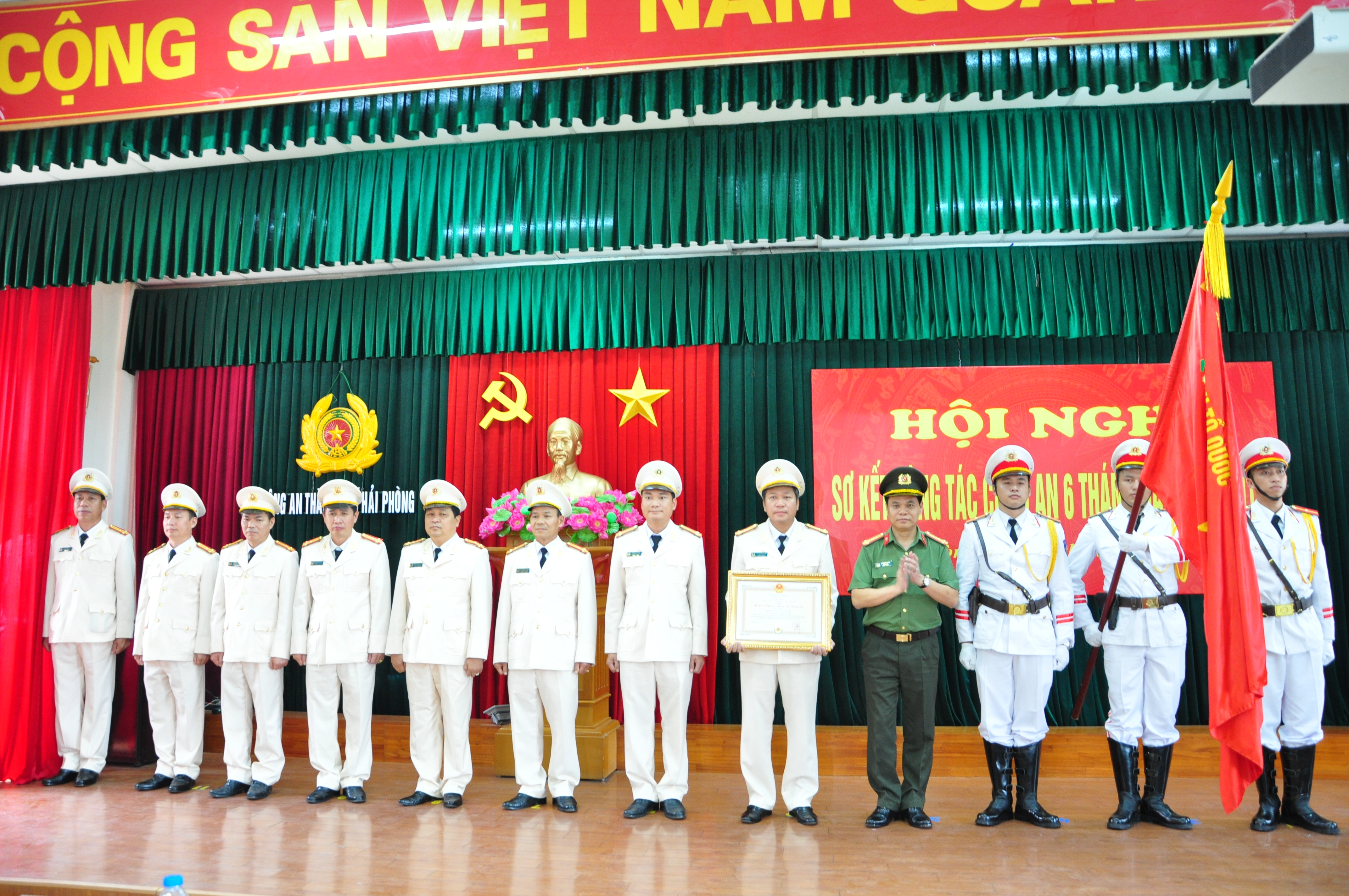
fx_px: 1011
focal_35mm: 27
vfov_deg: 47.8
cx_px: 674
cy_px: 448
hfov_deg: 67.4
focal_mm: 18
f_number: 4
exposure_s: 1/40
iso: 800
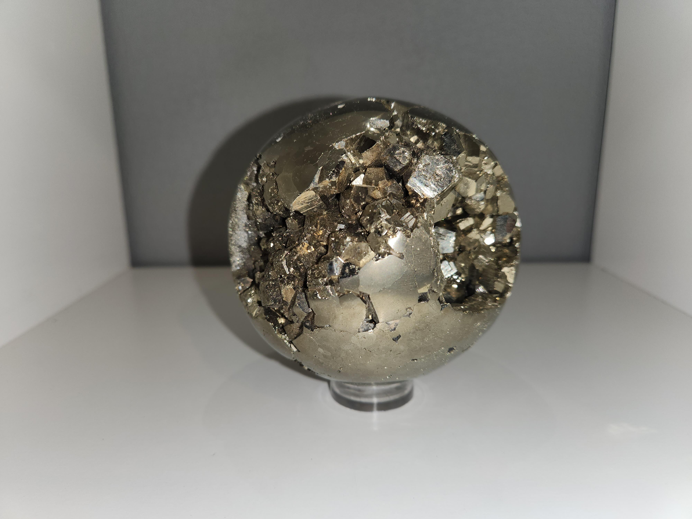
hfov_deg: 73.9
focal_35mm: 23
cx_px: 346
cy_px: 260
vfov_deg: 58.9
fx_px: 460
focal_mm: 5.4
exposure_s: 1/170
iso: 20
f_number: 1.8
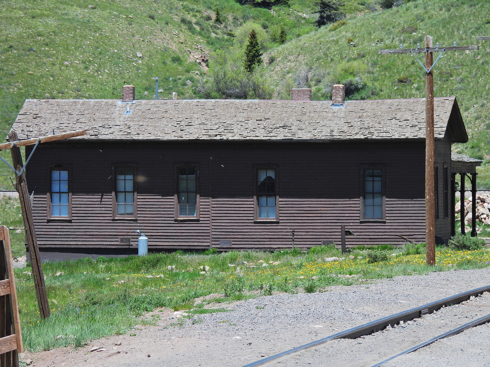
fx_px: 3680
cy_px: 184
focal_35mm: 260
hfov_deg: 7.6
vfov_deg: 5.7
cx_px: 245
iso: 100
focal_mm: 46.4
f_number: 4.5
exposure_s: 1/640
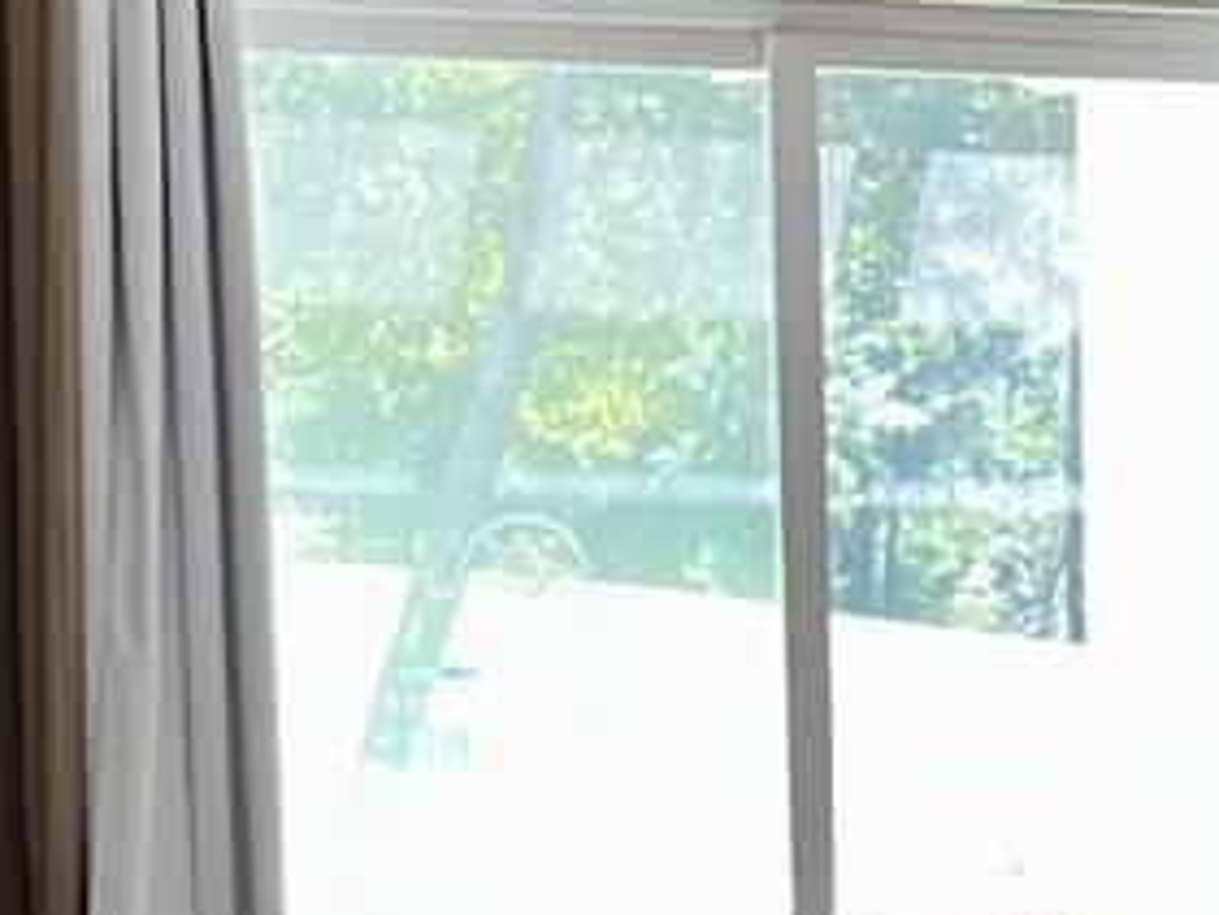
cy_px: 2125
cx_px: 1891
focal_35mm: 182
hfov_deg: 10.4
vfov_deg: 7.7
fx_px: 6412
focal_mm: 5.1
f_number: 1.6
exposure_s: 1/60
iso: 80
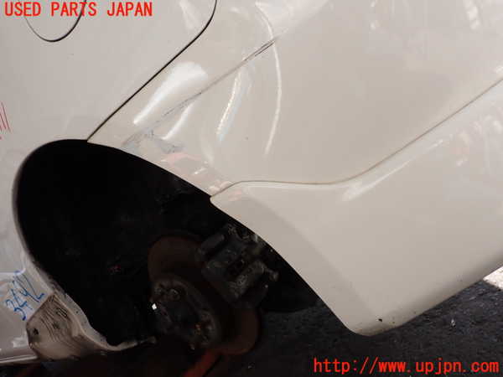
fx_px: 436
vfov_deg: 46.8
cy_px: 188
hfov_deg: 60.0
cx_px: 252
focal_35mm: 30
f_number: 3.2
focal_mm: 5.4
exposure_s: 1/200
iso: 100
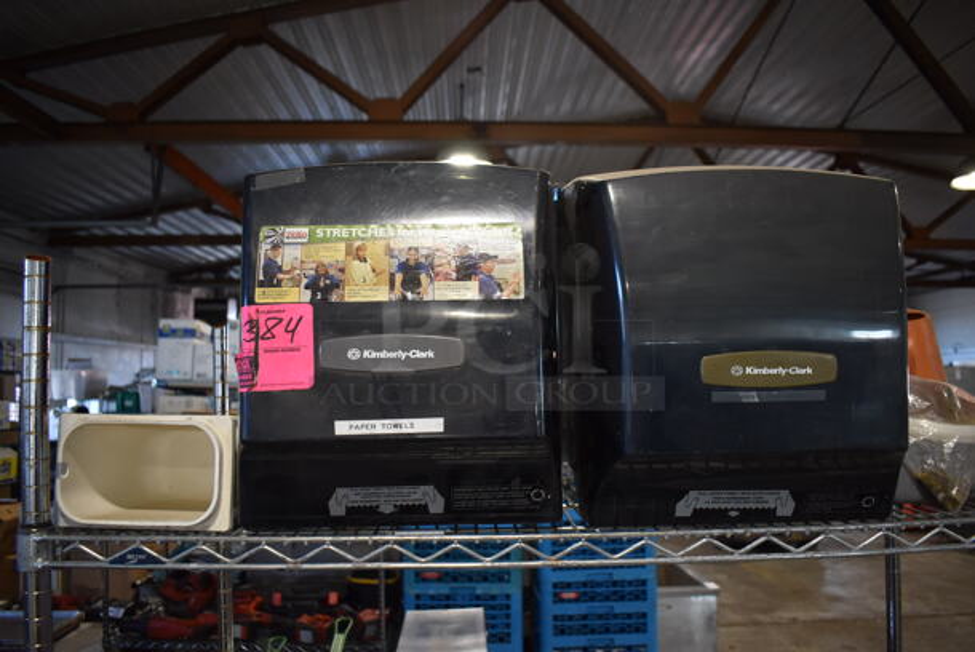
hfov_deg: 67.3
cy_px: 326
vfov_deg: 48.0
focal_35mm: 27
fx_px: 732
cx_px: 488
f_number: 3.5
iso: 800
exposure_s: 1/125
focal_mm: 18
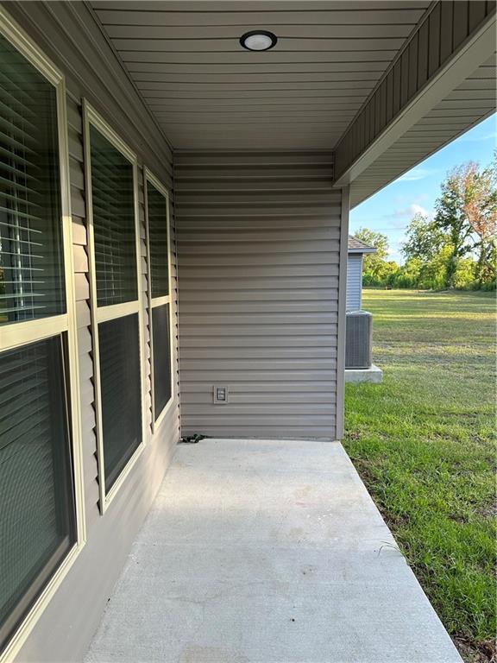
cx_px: 248
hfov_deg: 56.8
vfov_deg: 71.6
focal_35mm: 24
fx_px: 459
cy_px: 332
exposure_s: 1/580
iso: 80
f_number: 1.78
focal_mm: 6.86
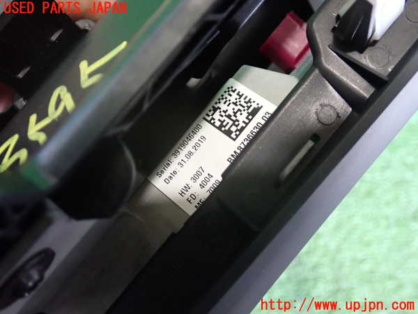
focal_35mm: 38
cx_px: 209
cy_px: 157
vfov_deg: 37.7
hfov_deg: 49.0
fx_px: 459
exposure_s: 1/20
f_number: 2.7
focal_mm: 6.83
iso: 800
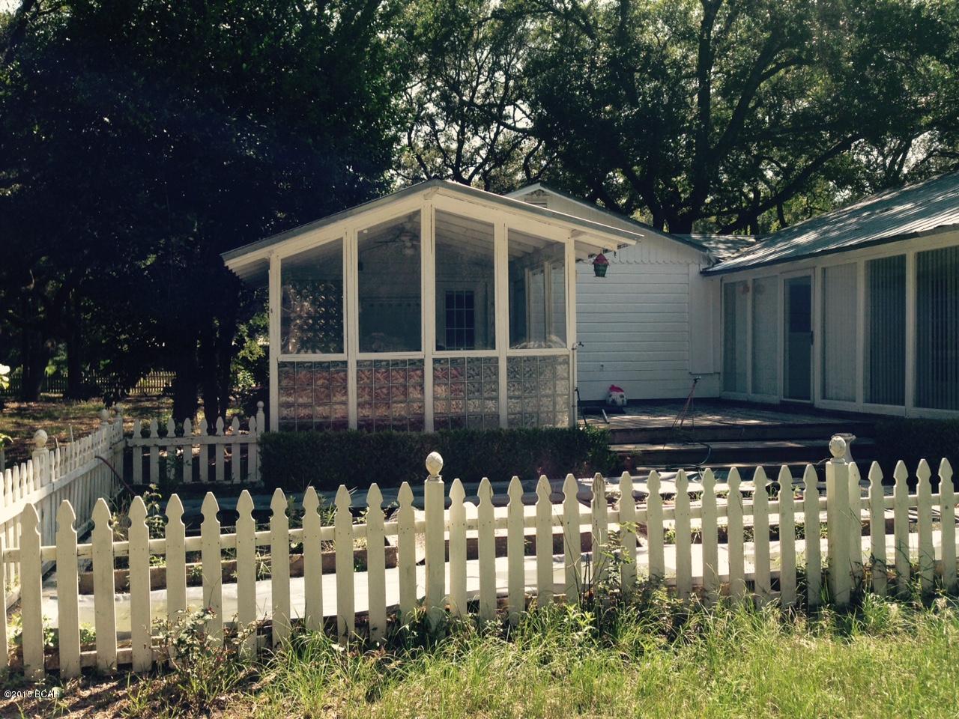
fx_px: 914
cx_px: 480
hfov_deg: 55.4
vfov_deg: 42.9
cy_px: 360
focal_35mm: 33
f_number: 2.4
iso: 50
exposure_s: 1/703
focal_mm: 4.12
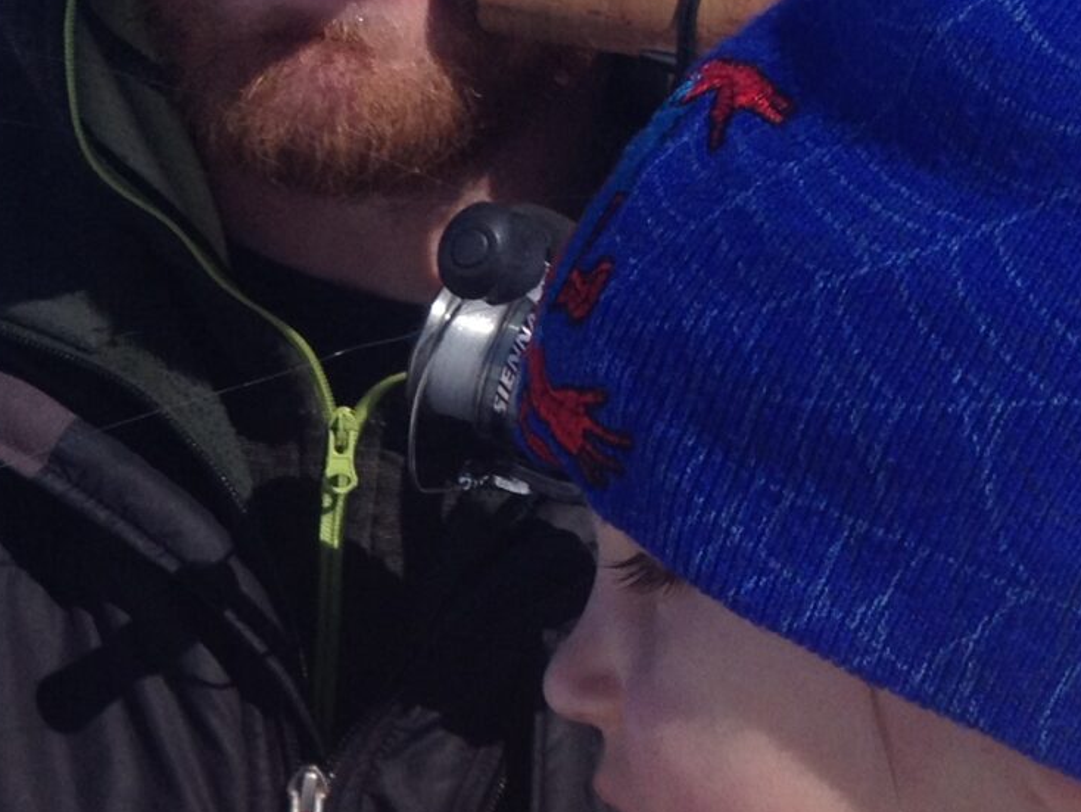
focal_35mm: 122
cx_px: -209
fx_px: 3811
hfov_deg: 15.6
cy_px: 868
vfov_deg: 12.0
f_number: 2.4
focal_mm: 4.28
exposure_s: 1/3690
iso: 50
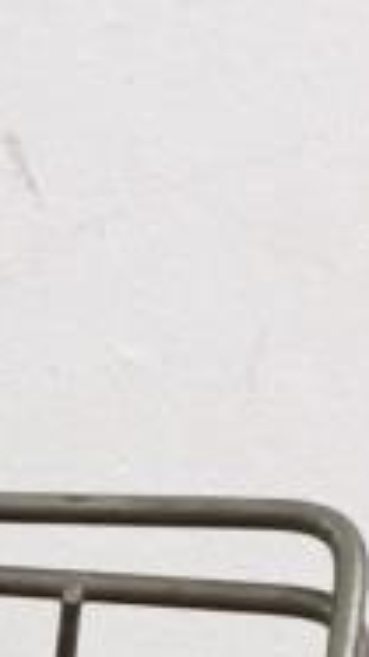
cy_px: 1349
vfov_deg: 12.2
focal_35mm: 155
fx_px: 2700
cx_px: -766
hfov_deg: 7.0
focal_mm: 4.3
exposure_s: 1/50
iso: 250
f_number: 1.5
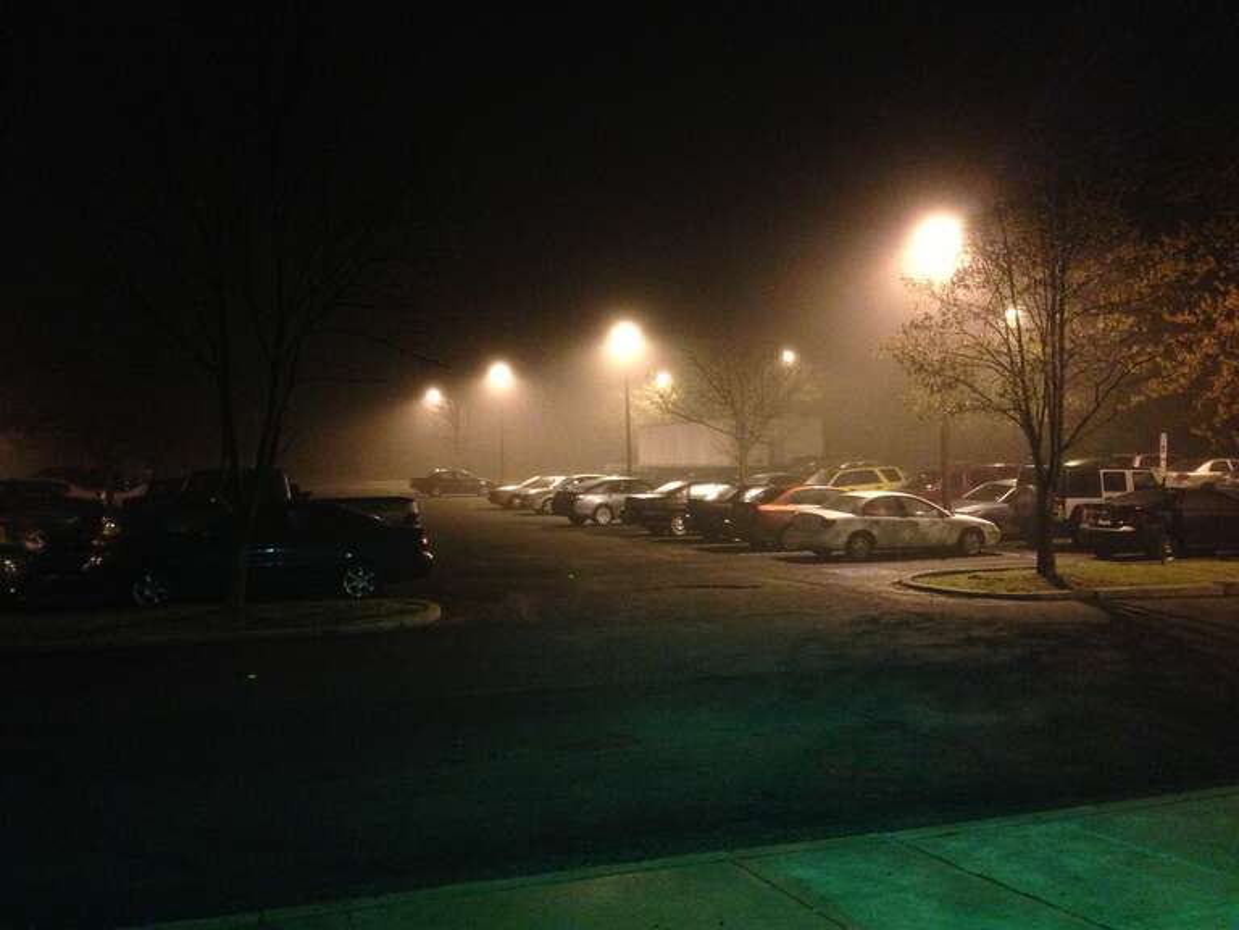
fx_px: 1181
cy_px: 465
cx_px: 620
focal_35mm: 33
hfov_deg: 55.4
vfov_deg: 42.9
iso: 500
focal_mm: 4.13
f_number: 2.4
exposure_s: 1/15
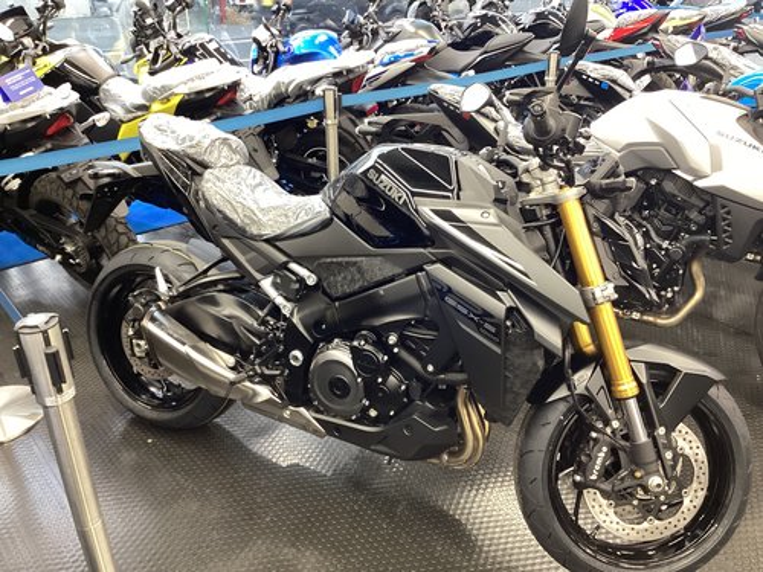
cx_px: 382
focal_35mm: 31
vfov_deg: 45.4
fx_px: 683
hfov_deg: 58.4
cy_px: 286
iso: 200
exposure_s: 1/50
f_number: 2.4
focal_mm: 3.3
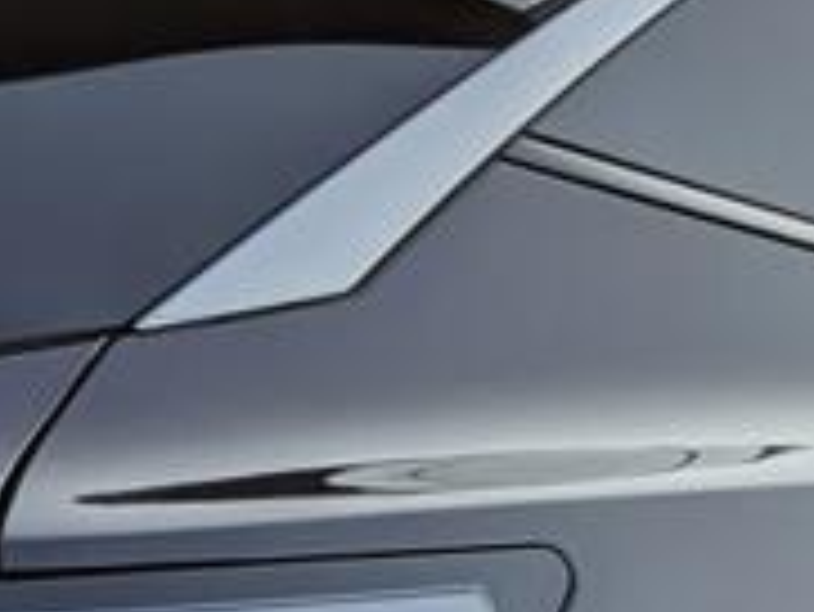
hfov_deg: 9.6
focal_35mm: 204
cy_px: 1210
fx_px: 4800
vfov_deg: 7.0
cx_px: 34
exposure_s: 1/782
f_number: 1.73
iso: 48
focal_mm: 4.38
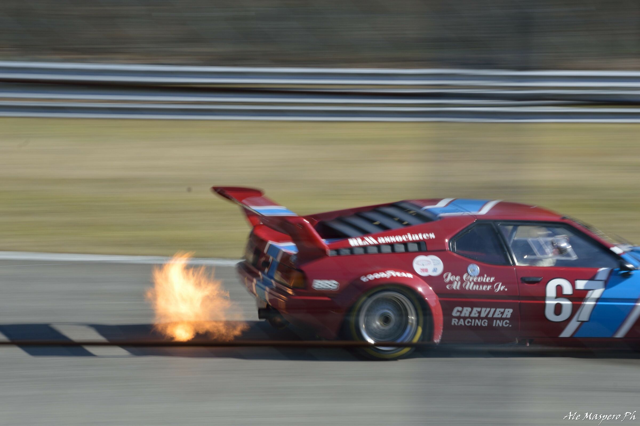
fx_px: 2132
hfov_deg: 17.1
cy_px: 213
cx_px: 320
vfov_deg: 11.4
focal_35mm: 120
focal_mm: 80
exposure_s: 1/40
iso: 100
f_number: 16
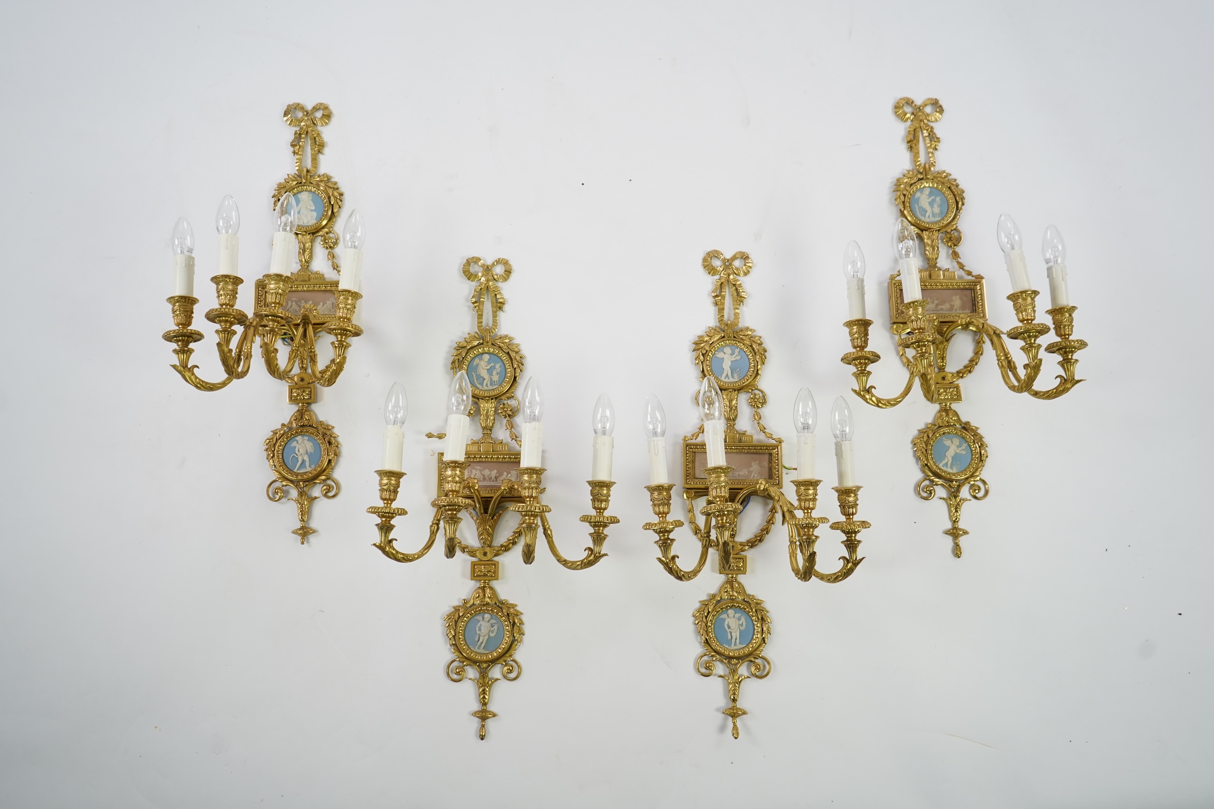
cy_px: 404
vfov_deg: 45.0
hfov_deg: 63.7
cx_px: 607
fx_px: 978
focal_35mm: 29
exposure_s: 1/60
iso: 400
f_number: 5
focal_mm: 29
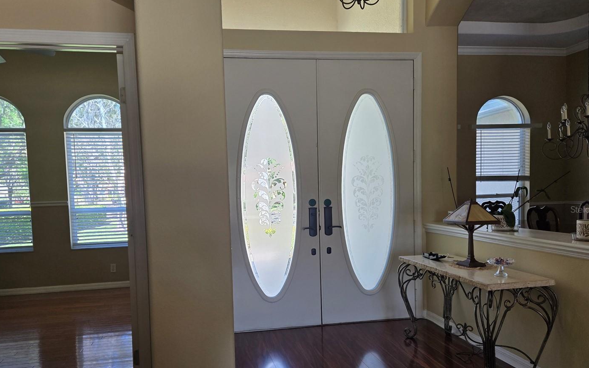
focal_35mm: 28
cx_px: 272
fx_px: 450
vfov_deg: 44.4
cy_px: 209
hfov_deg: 66.4
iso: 50
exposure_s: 1/180
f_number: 1.8
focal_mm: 5.4
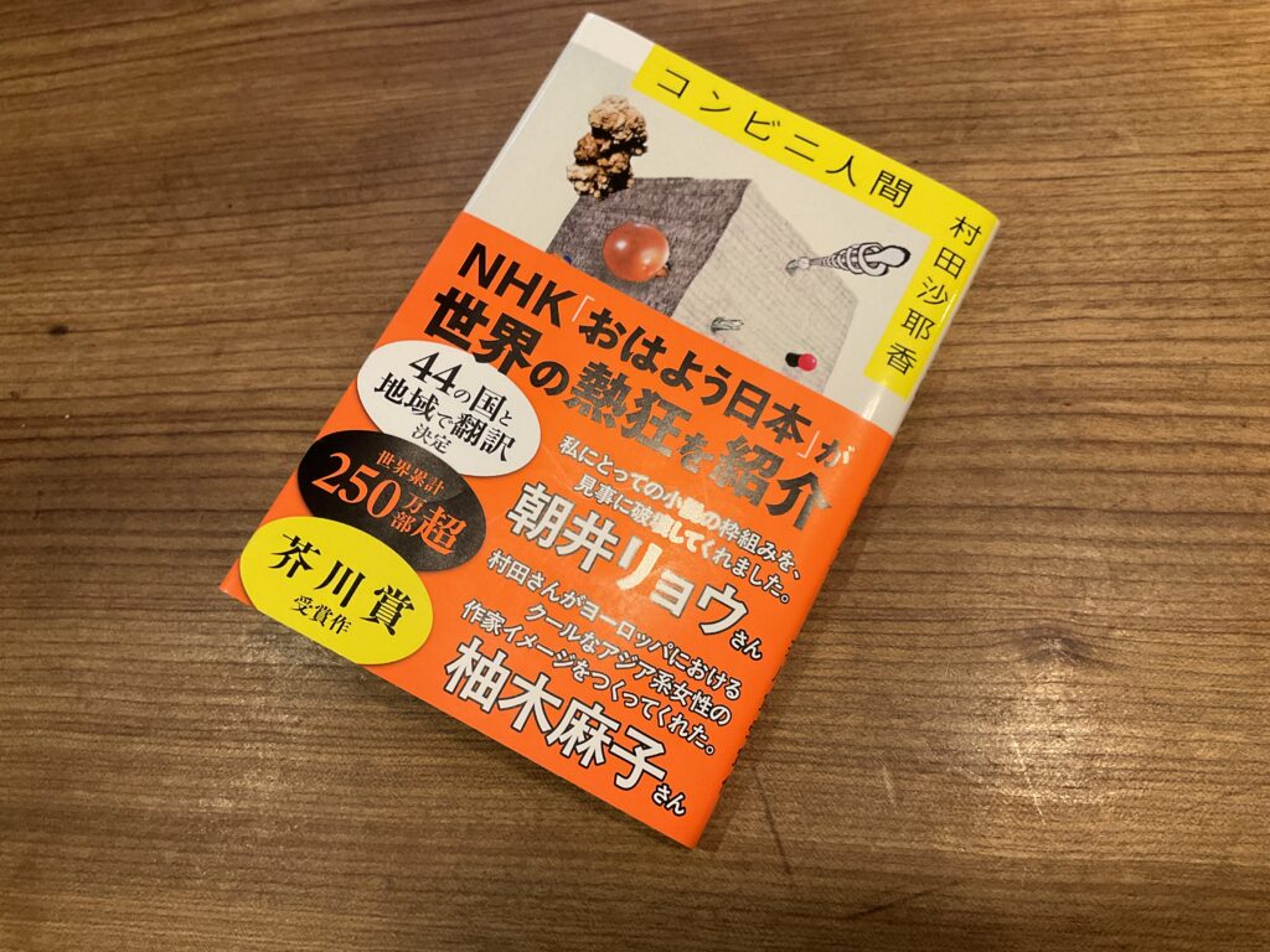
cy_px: 476
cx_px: 635
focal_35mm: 29
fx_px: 1064
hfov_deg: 61.7
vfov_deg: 48.2
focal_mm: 3
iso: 80
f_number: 1.8
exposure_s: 1/50
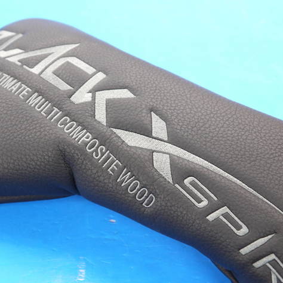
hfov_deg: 23.3
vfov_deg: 23.4
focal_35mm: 74
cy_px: 143
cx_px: 115
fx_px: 684
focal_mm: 31
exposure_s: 1/50
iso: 800
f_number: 5
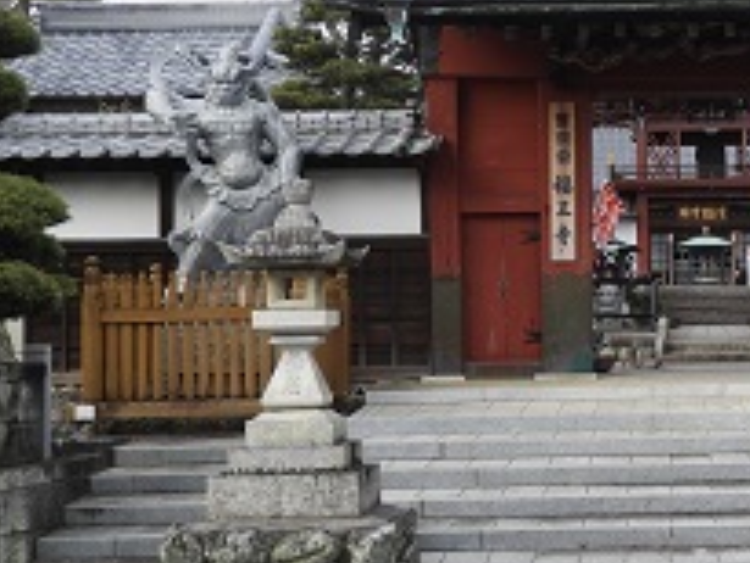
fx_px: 1691
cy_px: 241
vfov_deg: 18.9
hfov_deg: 24.1
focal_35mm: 78
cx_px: 710
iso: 100
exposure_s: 1/320
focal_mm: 7.2
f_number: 3.8
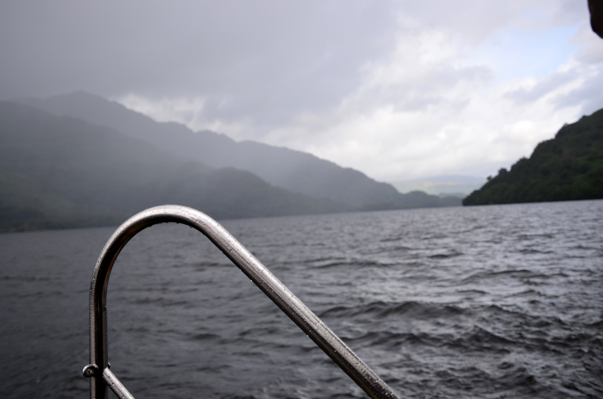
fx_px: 777
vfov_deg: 28.8
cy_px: 200
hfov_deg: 42.4
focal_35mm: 46
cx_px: 302
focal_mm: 31
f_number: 3.8
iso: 200
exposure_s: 1/800
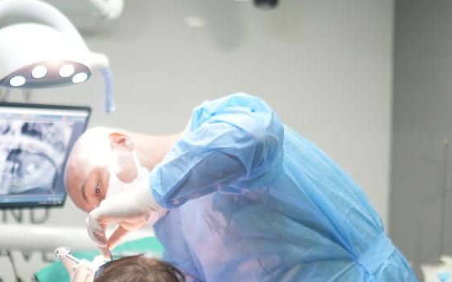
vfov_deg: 16.5
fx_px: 973
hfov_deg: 26.1
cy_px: 165
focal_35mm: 79
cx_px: 163
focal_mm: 35
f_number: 1.4
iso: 640
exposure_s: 1/200
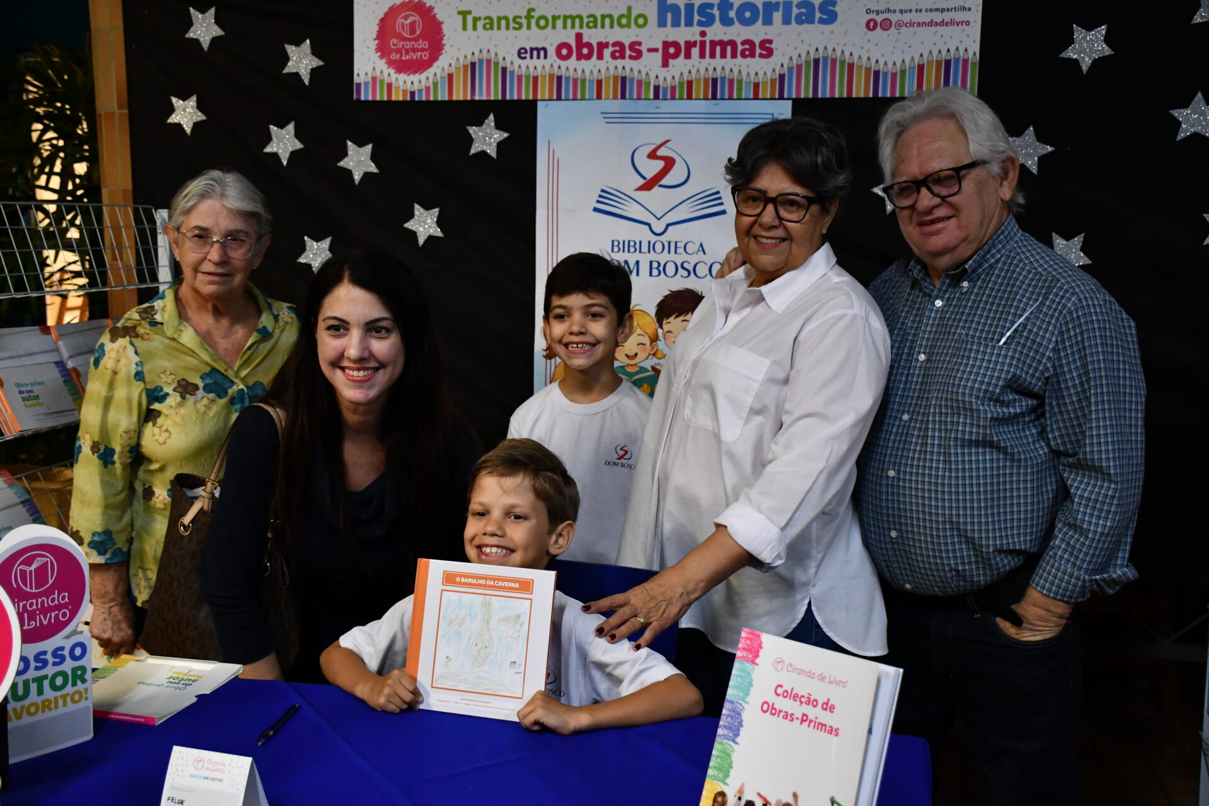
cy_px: 403
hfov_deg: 49.6
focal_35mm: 39
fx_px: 1310
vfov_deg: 34.2
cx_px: 604
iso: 3200
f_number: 3.8
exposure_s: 1/60
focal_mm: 26
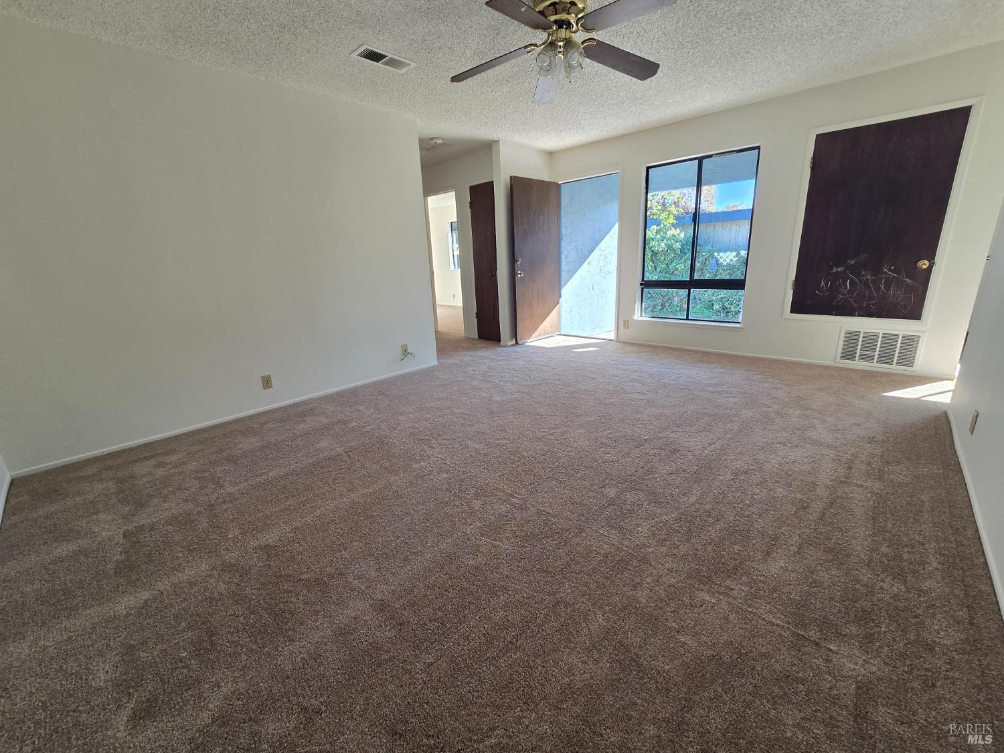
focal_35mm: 13
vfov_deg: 89.9
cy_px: 376
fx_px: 377
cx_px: 502
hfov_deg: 106.2
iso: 64
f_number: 2.2
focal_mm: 2.2
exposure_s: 1/120
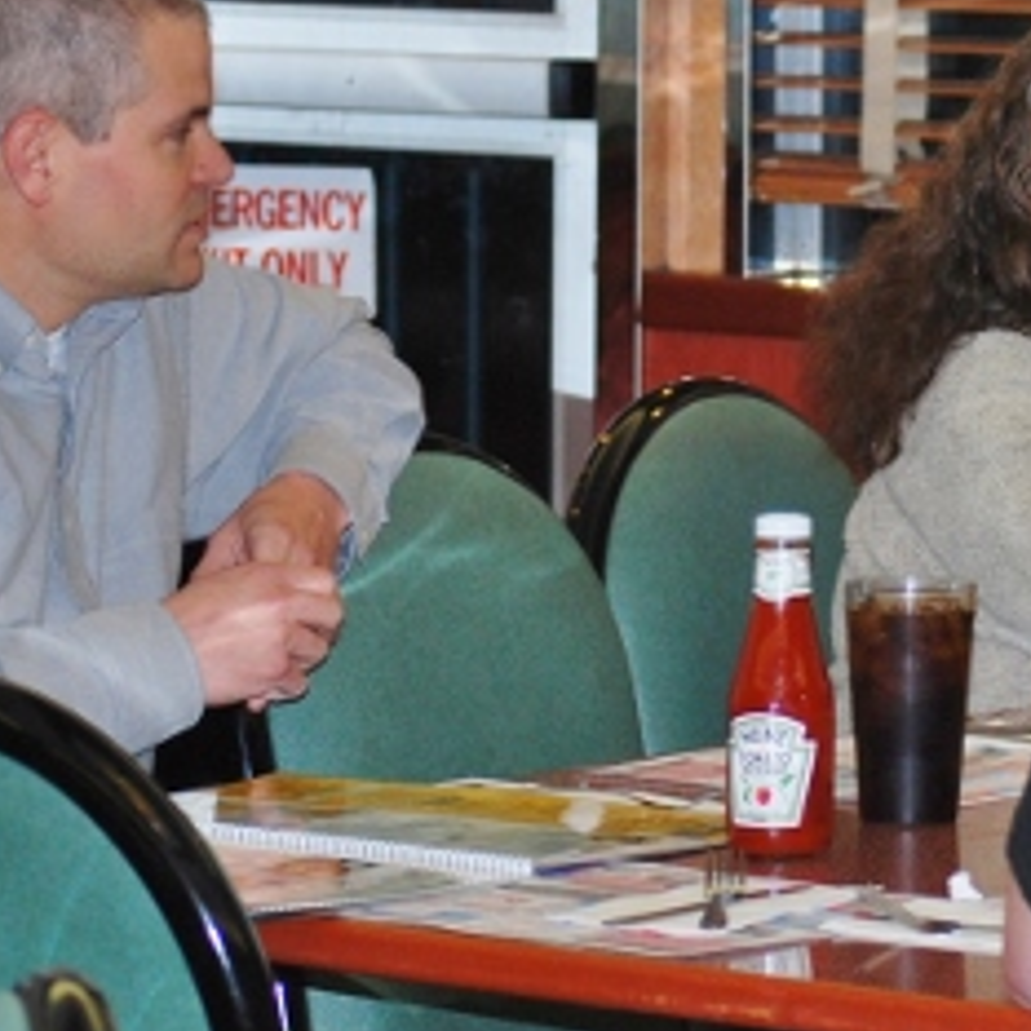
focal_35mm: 241
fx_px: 8137
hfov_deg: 7.2
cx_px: 978
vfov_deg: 7.2
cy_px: 230
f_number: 4
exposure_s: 1/60
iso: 220
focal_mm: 55
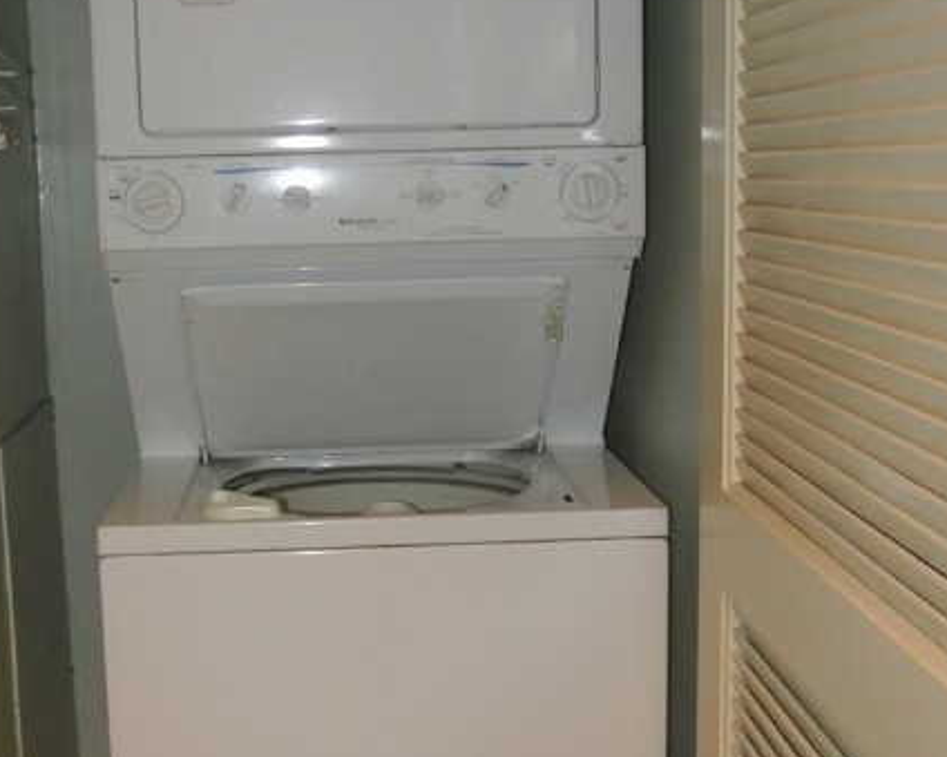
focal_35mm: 51
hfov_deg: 36.6
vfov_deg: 29.7
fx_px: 1429
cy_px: 413
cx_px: 396
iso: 800
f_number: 3.5
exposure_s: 1/60
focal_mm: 11.4
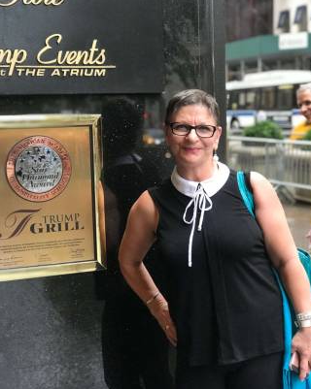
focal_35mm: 60
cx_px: 156
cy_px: 190
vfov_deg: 31.5
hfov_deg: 25.4
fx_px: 691
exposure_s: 1/60
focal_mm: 6.6
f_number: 2.8
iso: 200
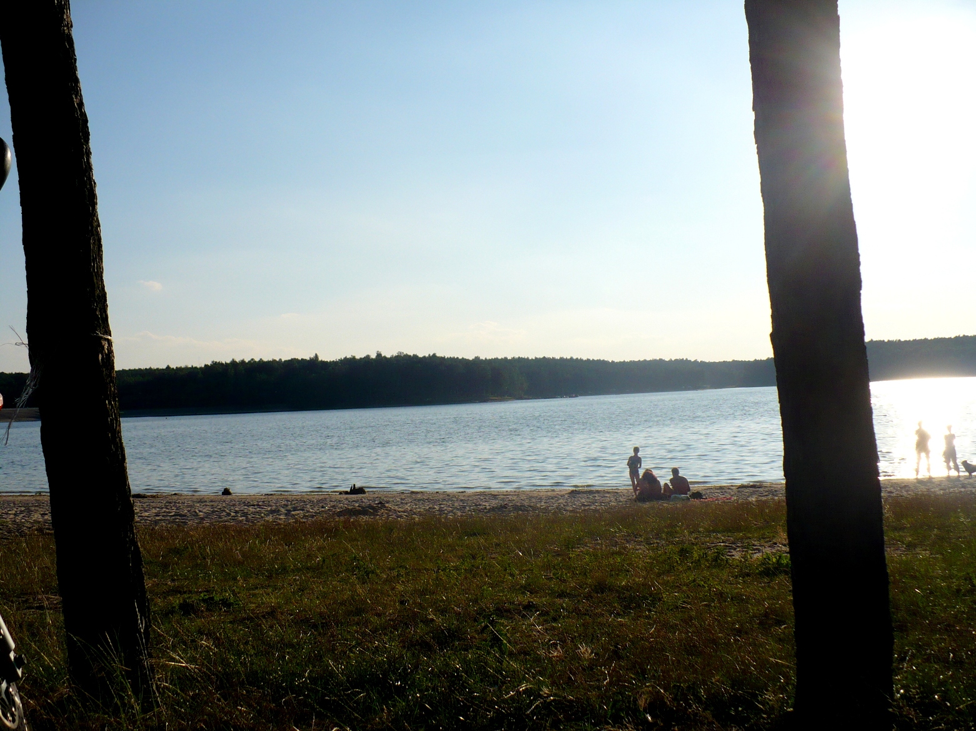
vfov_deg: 38.7
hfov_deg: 50.1
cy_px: 366
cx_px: 488
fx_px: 1043
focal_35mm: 37
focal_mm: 6.1
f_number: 8
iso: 100
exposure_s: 1/400
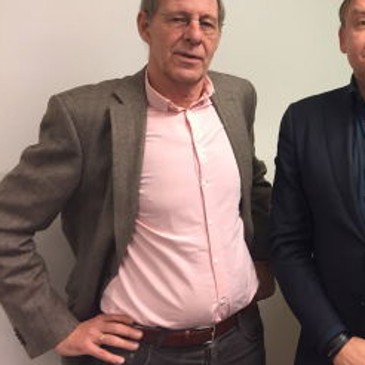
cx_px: 365
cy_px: 122
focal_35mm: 52
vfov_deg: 32.5
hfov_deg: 30.5
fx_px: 620
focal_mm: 4.15
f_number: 2.2
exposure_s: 1/33
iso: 100
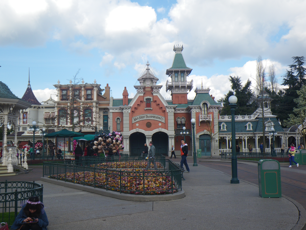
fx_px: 371
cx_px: 153
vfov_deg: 34.3
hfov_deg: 44.8
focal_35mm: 42
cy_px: 115
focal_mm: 7.5
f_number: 5
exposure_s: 1/160
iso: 50
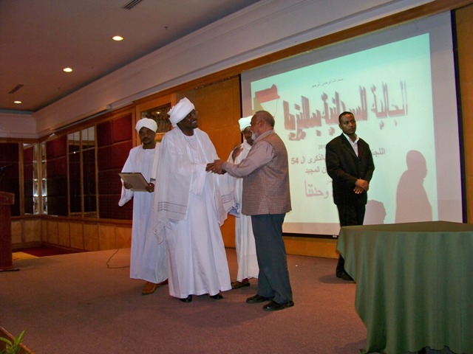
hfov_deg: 55.4
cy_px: 177
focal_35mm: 33
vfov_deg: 42.9
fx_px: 451
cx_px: 236
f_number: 2.8
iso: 200
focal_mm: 5.85
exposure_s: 1/30
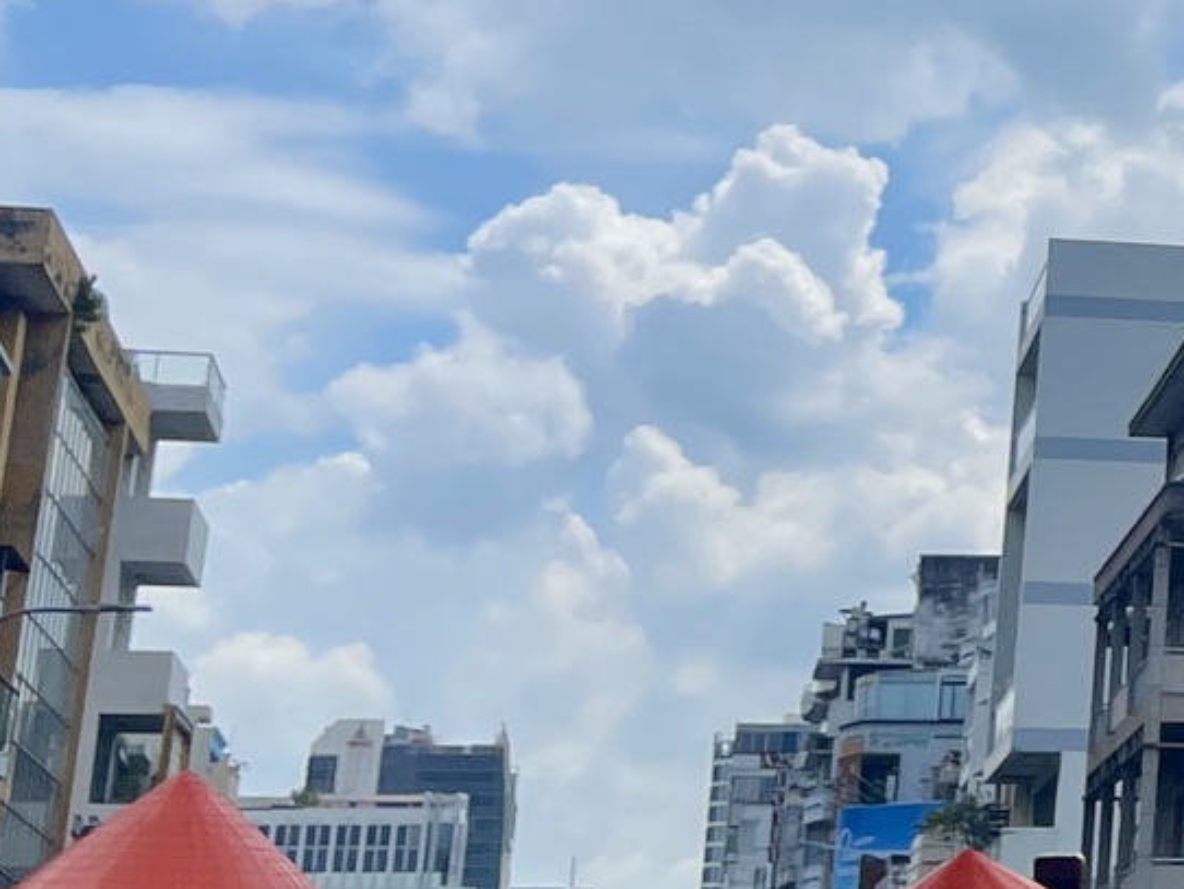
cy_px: -122
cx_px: 2425
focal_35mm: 118
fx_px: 4038
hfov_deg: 13.9
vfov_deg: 12.3
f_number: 1.6
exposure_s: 1/7407
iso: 32
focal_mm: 5.1
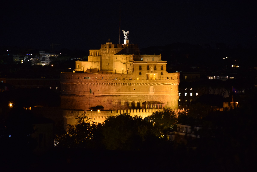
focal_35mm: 210
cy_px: 86
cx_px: 128
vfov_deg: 6.5
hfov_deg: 9.8
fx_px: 1499
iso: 1600
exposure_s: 1/4
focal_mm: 140
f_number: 5.6
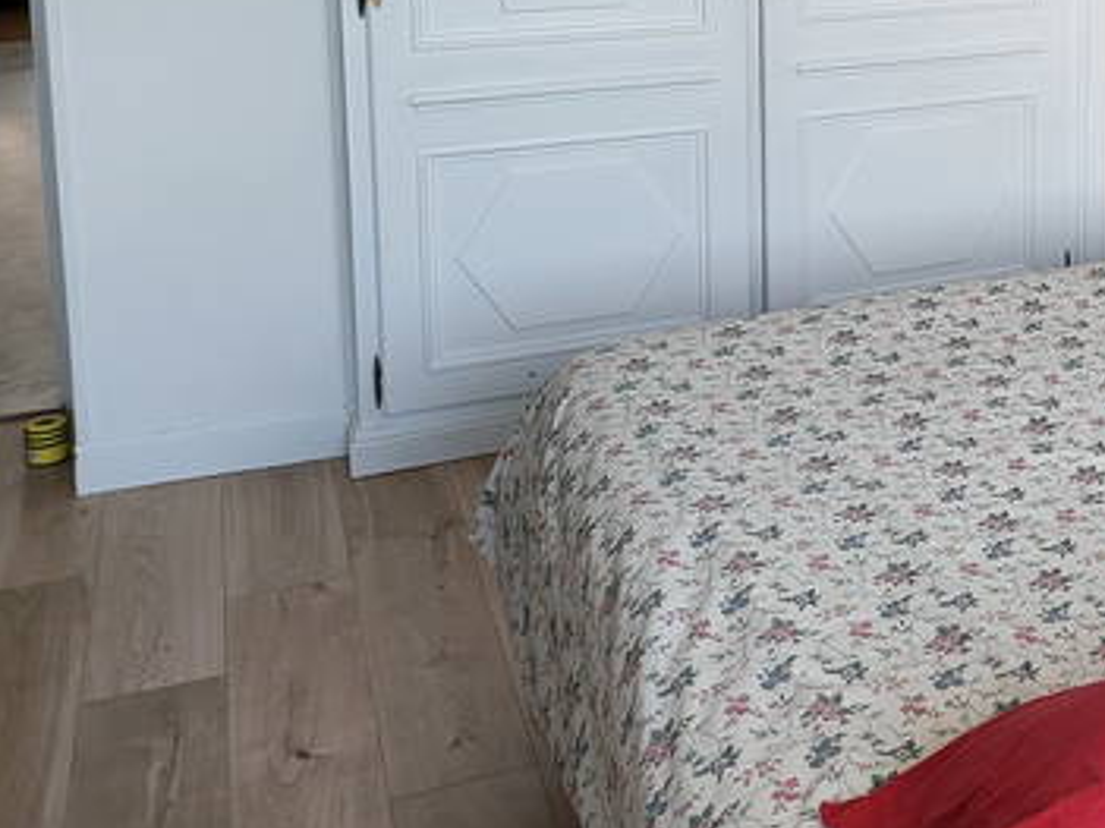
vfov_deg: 25.4
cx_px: 1133
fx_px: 1723
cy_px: -44
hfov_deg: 32.4
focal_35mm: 54
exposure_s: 1/100
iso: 100
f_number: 1.8
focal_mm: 5
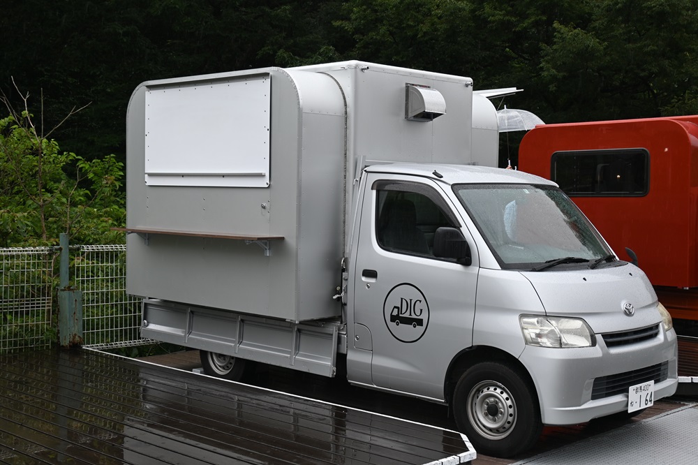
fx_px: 916
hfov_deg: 41.7
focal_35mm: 47
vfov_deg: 28.5
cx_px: 349
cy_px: 232
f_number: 5.6
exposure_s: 1/250
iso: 200
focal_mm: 31.5
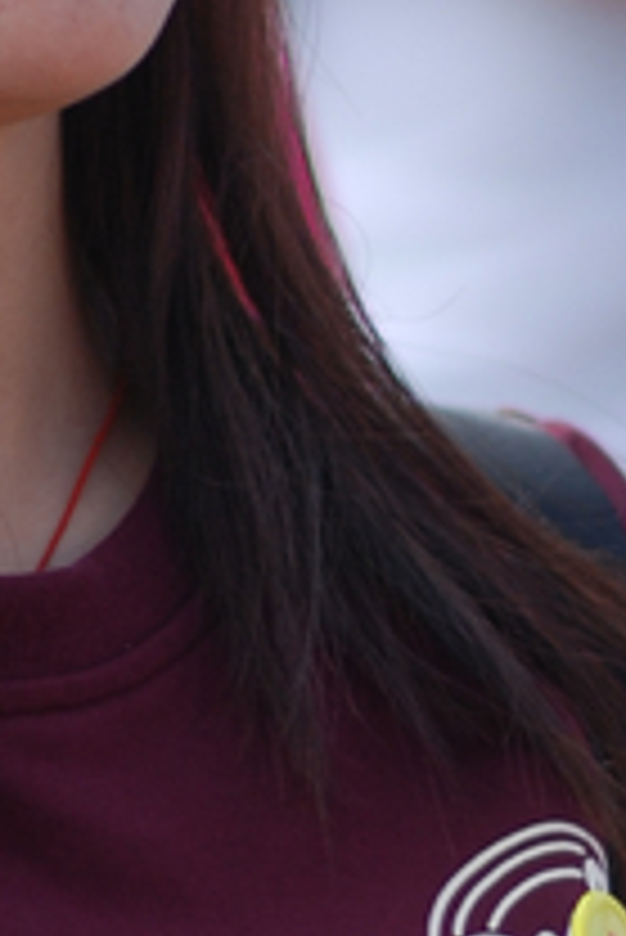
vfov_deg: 3.3
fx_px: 16338
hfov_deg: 2.2
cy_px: 567
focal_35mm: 627
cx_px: 182
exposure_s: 1/1600
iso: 100
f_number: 1.8
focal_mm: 85
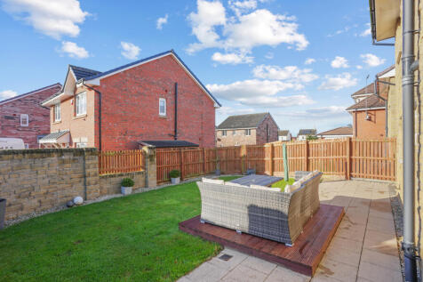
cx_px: 212
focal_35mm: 17
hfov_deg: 93.3
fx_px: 200
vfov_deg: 70.4
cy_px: 141
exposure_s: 1/100
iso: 250
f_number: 8
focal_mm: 17
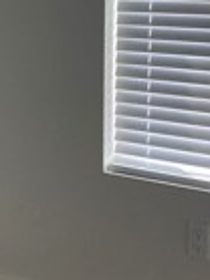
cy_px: 22
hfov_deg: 12.2
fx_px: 972
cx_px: -12
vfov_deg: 16.2
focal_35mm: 120
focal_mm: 4.25
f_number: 1.8
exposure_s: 1/104
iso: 125
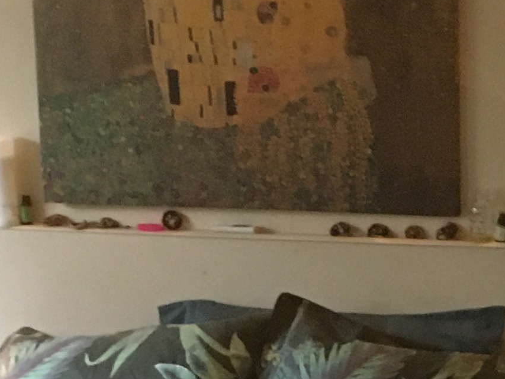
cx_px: 365
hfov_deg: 14.4
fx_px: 1999
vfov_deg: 10.7
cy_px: 441
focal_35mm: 137
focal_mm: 4.15
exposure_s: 1/17
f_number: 2.2
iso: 250
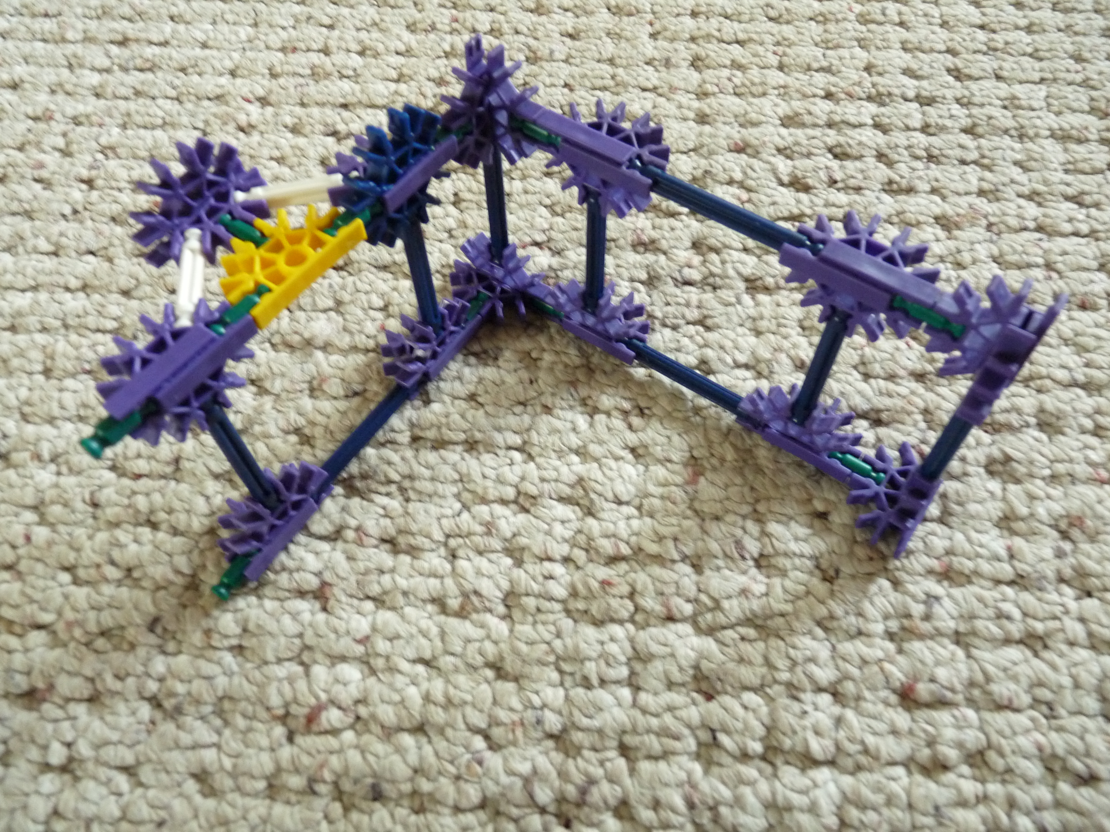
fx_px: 866
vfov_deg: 51.4
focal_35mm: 27
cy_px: 416
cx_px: 555
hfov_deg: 65.3
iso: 400
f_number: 2.8
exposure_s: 1/13
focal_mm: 4.8
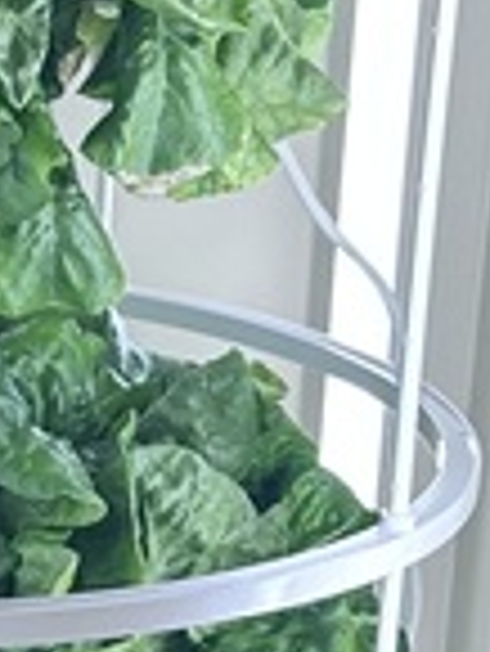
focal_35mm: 169
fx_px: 3185
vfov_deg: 11.7
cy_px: 495
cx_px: -441
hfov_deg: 8.4
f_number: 1.78
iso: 80
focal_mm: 6.86
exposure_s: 1/601
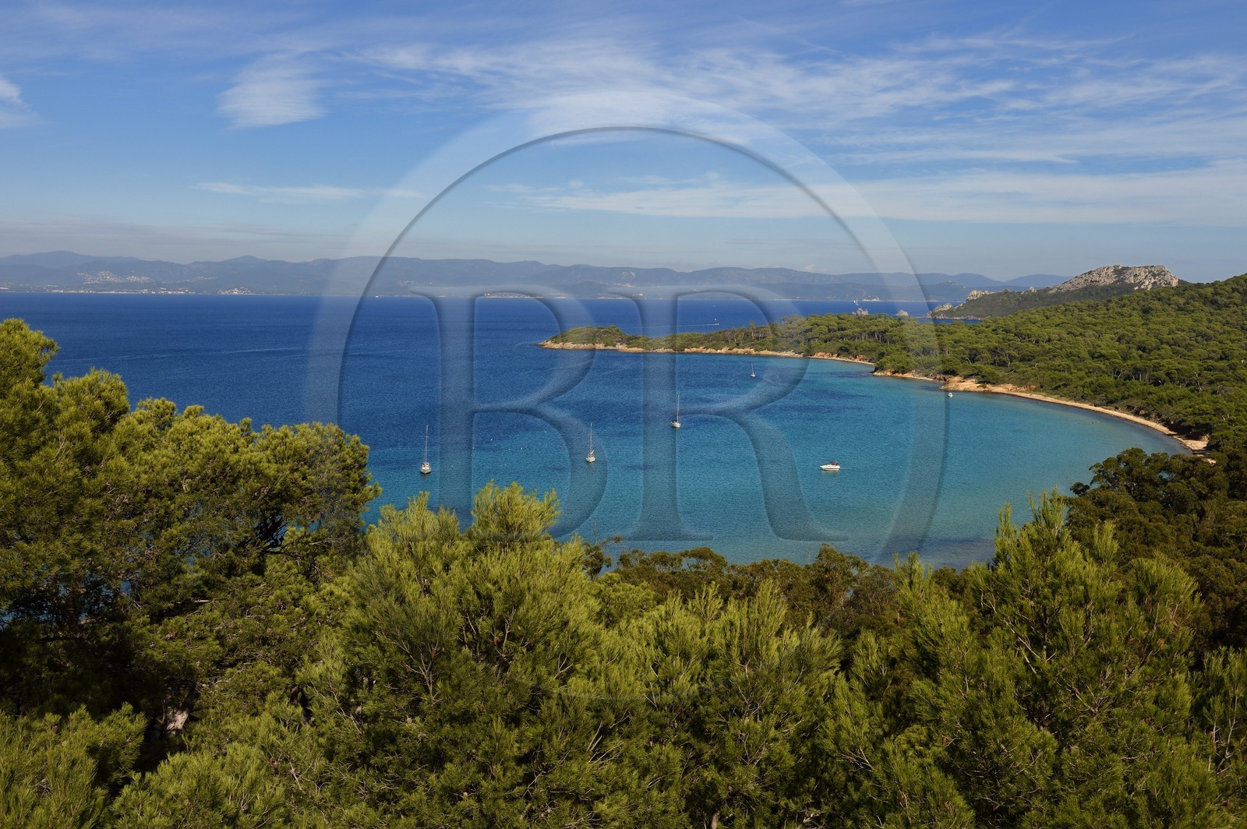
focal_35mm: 44
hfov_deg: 44.5
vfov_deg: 30.5
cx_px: 624
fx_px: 1523
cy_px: 414
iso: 200
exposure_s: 1/250
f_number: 14
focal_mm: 44
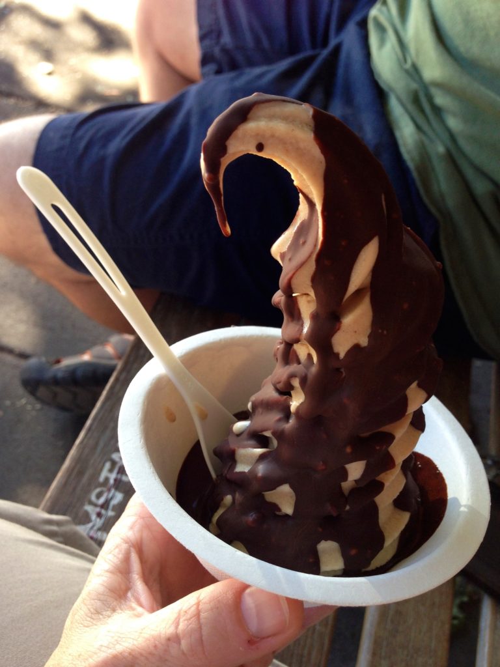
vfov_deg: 55.4
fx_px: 636
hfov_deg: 42.9
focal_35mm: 33
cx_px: 250
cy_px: 334
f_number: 2.4
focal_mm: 4.12
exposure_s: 1/120
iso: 80
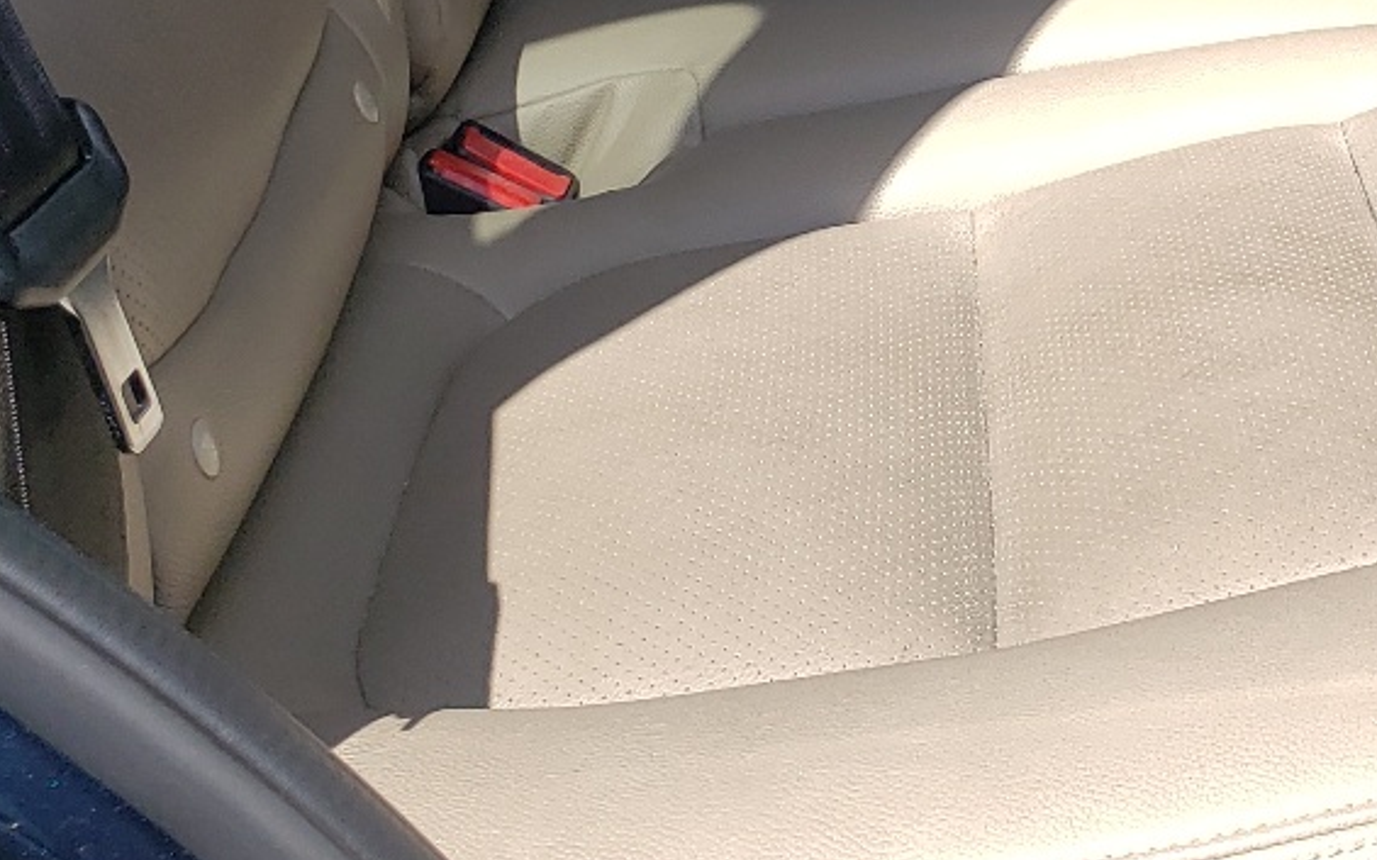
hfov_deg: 24.8
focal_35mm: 78
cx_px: 1479
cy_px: -356
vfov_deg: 15.6
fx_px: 2927
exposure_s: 1/1250
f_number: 1.5
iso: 50
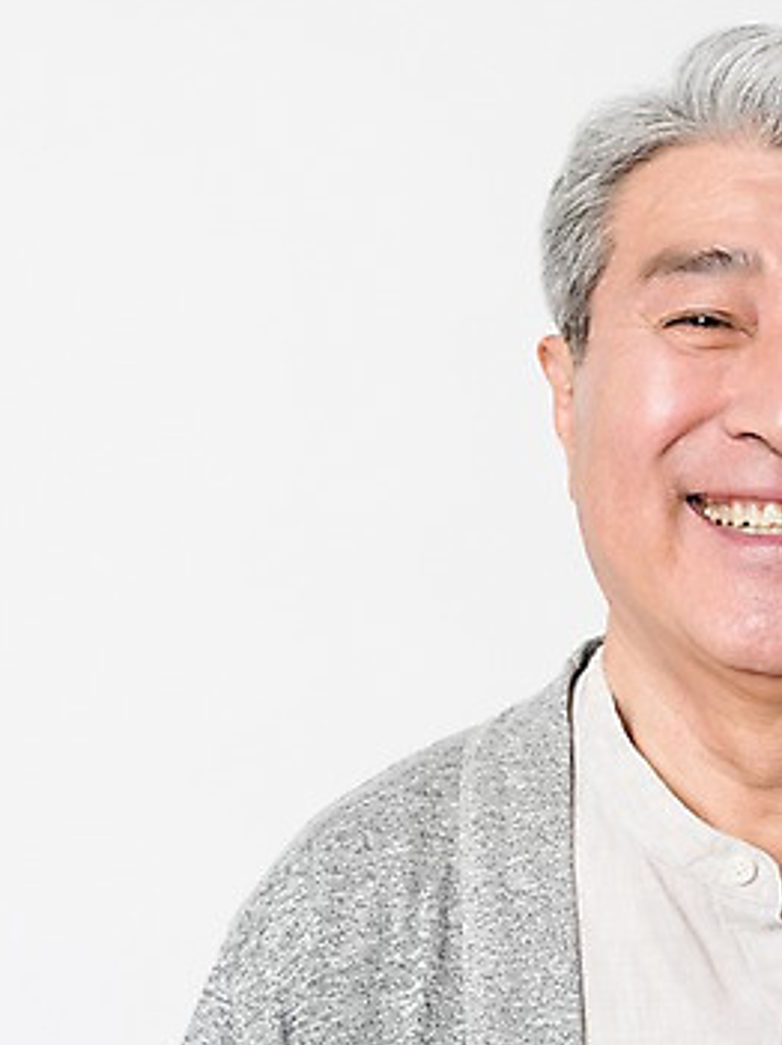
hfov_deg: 19.1
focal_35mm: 77
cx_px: 392
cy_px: 505
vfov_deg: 25.4
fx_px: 2322
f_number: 11
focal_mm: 70
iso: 100
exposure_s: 1/125
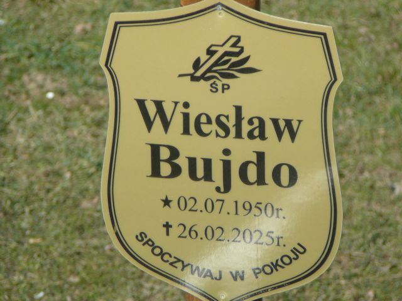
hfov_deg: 10.4
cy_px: 150
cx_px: 201
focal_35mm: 190
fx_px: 2206
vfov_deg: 7.8
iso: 80
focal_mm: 28.2
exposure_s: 1/640
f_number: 4.1
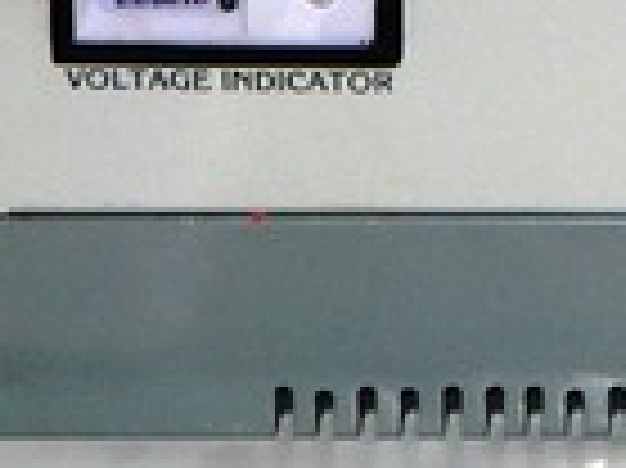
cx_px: 905
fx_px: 5475
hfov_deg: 6.5
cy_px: -353
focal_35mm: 303
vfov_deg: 4.8
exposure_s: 1/50
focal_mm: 15.1
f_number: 4.2
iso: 200
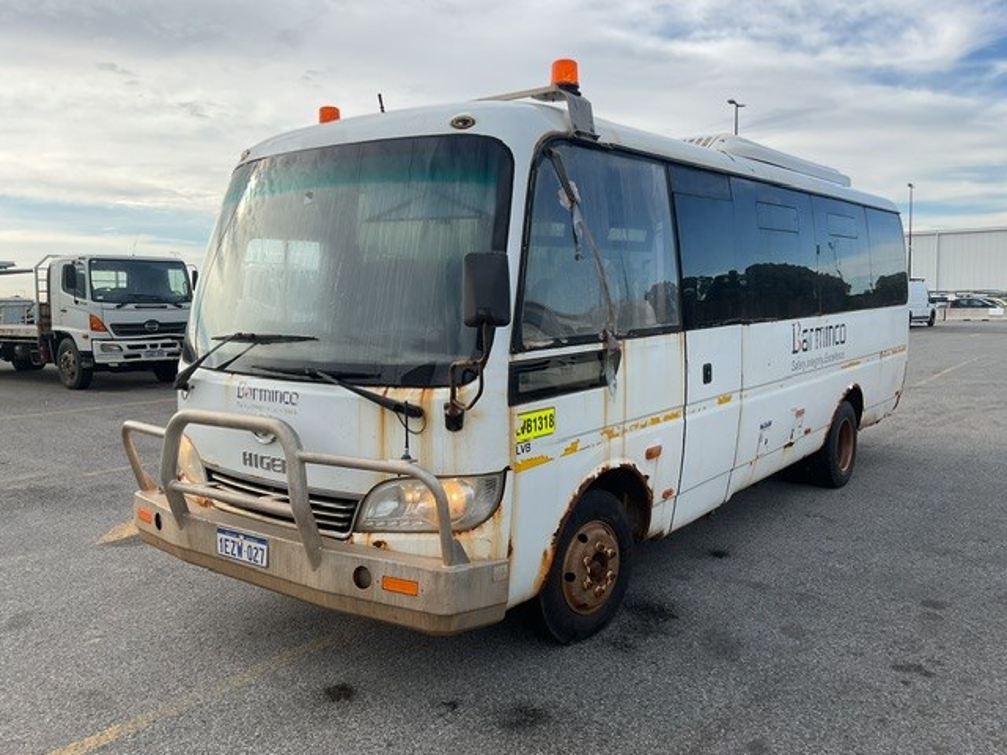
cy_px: 378
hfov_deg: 61.7
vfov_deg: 48.2
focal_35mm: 29
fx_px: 844
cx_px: 504
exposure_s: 1/1055
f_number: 1.8
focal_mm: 3
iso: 16
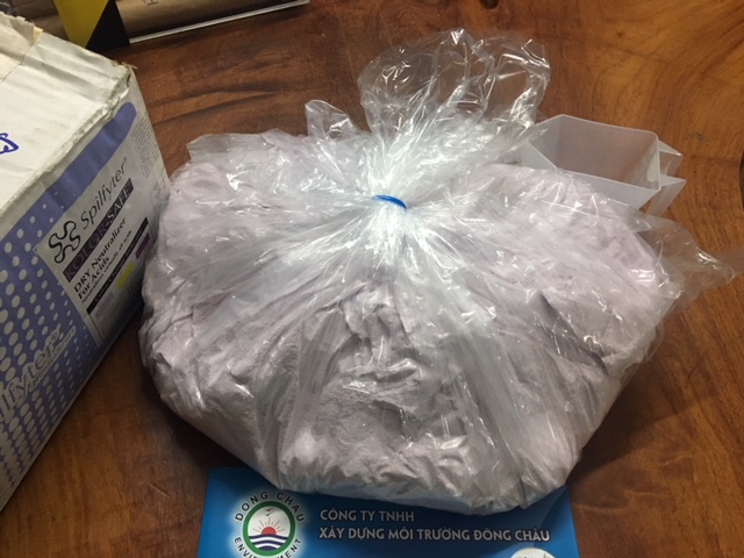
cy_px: 279
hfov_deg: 61.7
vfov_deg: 48.2
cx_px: 372
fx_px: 623
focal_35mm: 29
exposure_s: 1/17
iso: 100
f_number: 2.2
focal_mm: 4.15
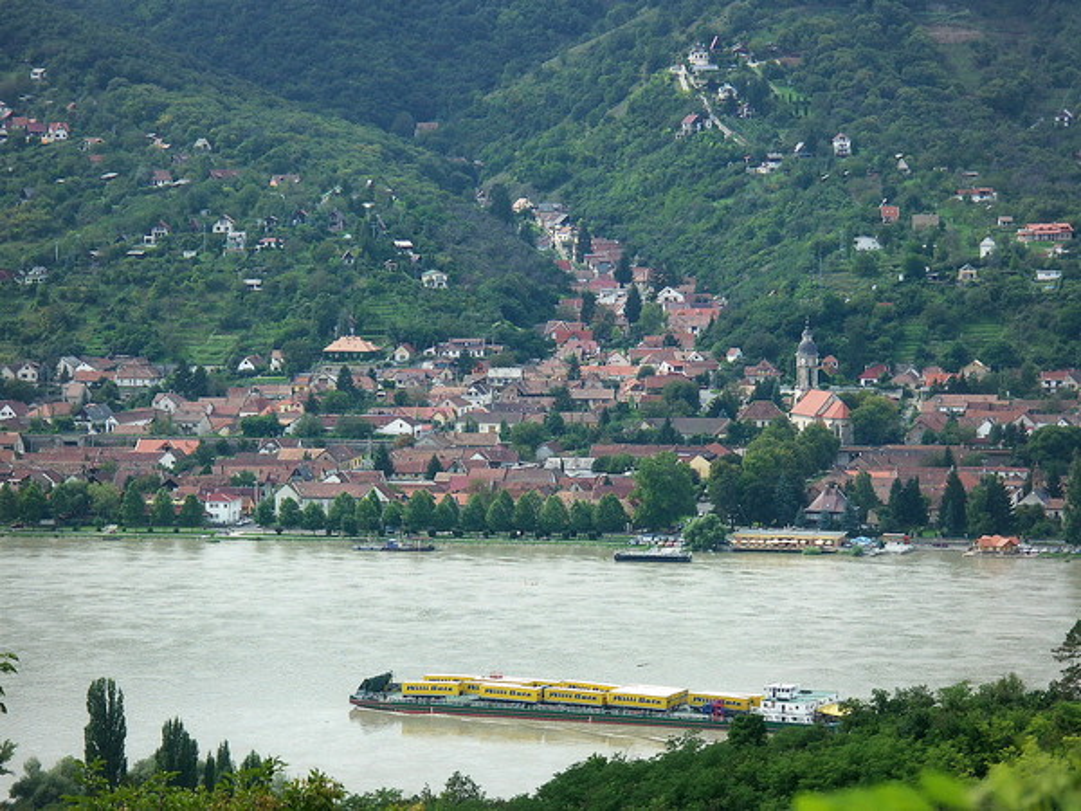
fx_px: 4903
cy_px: 406
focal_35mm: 157
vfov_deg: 9.5
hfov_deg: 12.6
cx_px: 540
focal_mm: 39.7
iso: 100
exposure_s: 1/500
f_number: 5
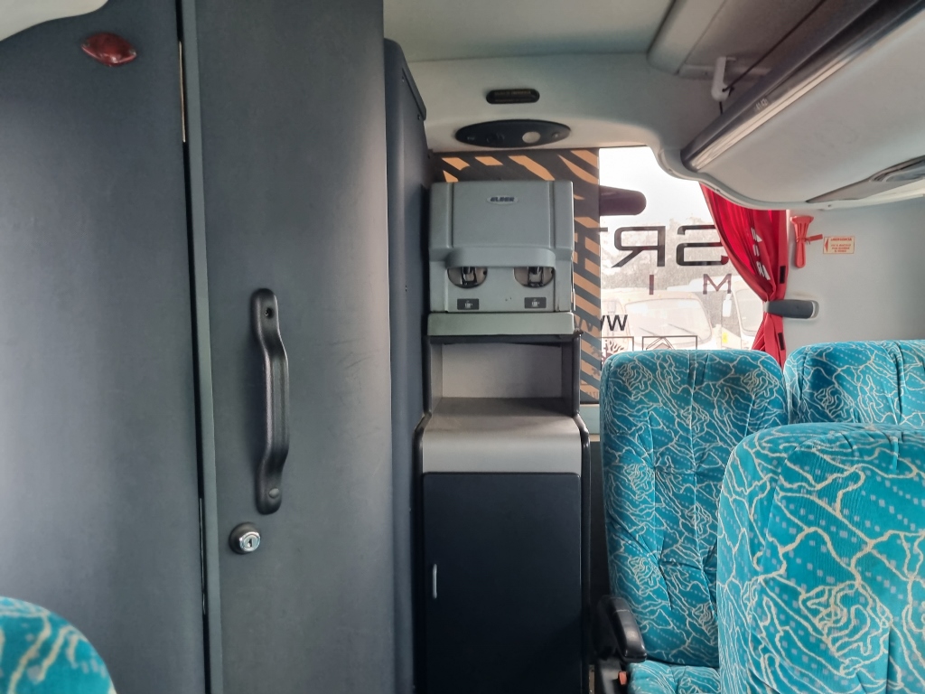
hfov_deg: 67.3
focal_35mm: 26
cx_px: 462
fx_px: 695
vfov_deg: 53.1
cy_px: 347
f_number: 1.8
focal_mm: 5.4
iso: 320
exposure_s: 1/50
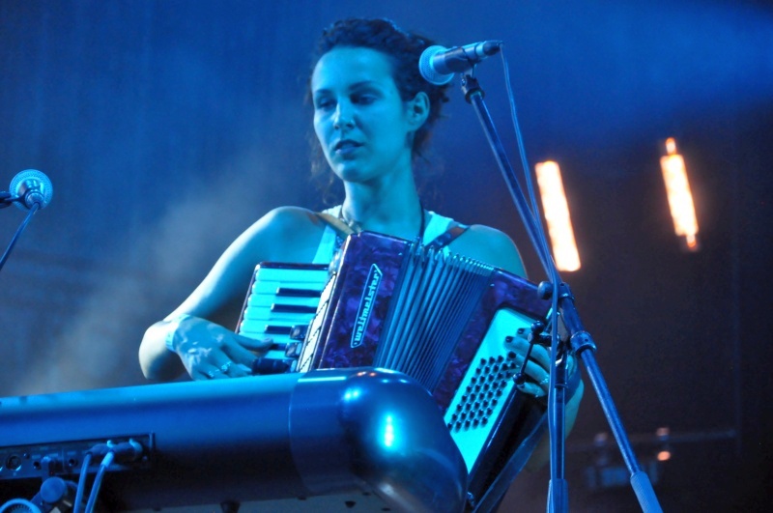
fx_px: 3377
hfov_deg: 13.1
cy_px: 256
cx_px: 386
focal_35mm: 158
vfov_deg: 8.7
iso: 3200
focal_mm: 105
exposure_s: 1/100
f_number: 5.6
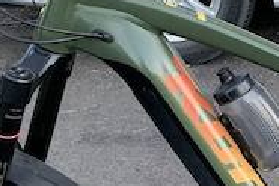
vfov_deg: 11.5
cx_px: 333
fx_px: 906
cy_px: 219
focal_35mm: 117
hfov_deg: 16.8
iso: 160
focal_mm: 4.25
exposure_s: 1/60
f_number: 1.8
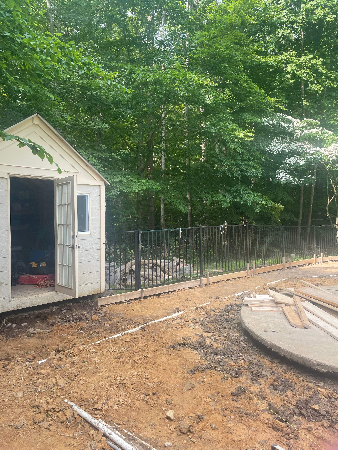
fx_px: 338
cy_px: 225
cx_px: 169
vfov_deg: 67.3
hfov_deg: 53.1
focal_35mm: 26
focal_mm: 4.2
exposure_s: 1/602
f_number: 1.6
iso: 32
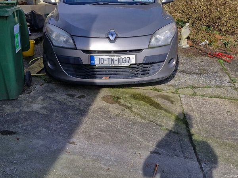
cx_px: 119
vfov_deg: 58.9
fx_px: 158
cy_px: 89
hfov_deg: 73.9
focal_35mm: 23
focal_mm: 5.54
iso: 50
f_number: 1.8
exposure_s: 1/1372
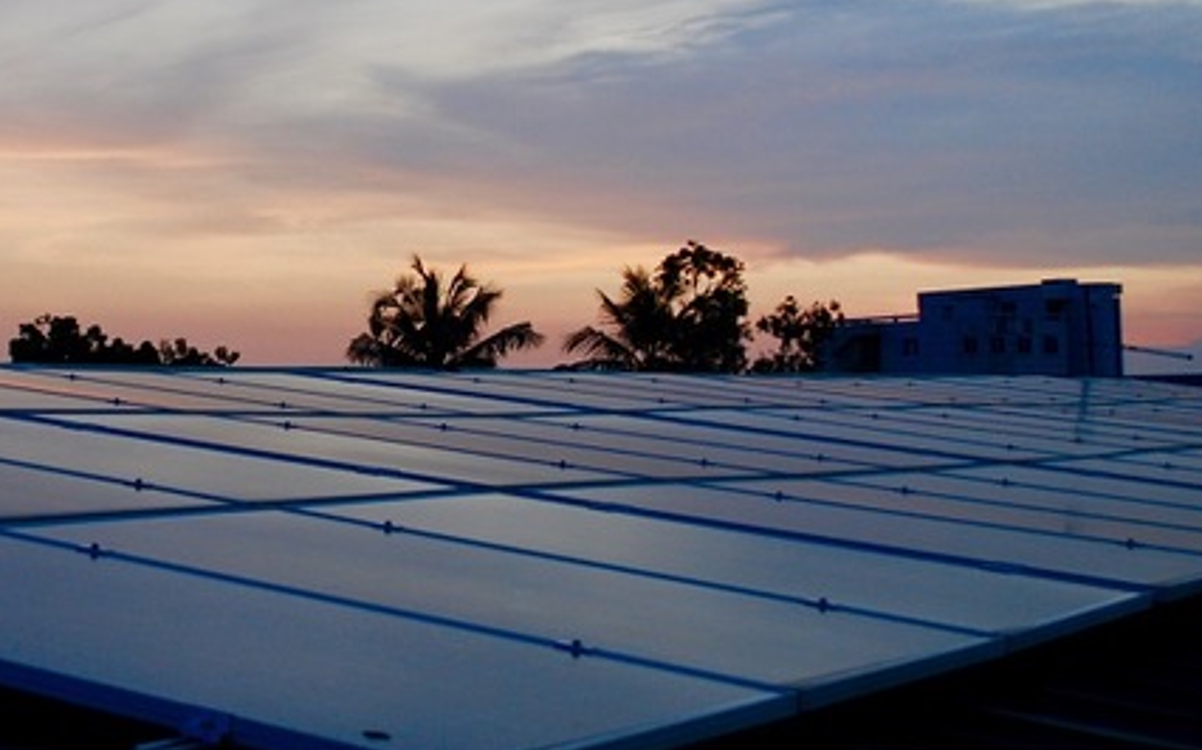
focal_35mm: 76
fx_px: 2485
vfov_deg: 17.1
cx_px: 279
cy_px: 182
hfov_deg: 26.8
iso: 200
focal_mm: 29
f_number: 4.8
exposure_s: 1/30
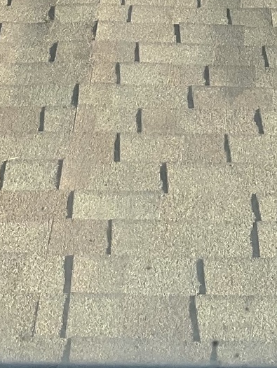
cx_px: 182
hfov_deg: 11.7
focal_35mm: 127
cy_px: -333
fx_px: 1354
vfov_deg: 13.6
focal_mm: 3
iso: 16
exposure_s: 1/284
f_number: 1.8
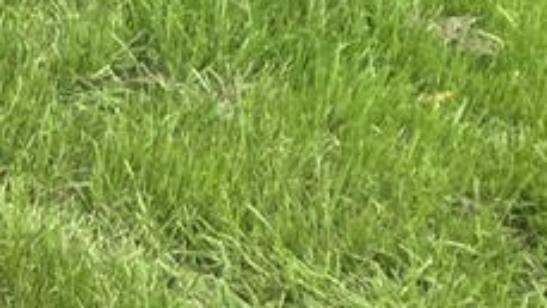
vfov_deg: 7.6
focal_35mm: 158
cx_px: -678
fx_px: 2292
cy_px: 461
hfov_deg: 11.6
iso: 32
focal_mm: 4.25
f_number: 1.8
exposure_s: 1/965
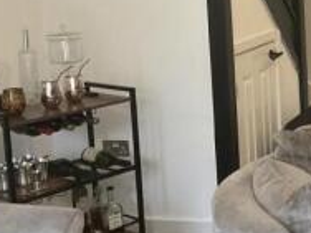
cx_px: 433
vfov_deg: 16.4
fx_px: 809
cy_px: 74
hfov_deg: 19.6
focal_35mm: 90
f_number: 1.8
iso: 125
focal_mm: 3
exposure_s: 1/60
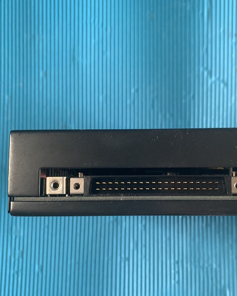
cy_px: 171
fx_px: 298
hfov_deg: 43.2
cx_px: 143
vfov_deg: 52.6
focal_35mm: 34
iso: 400
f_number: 1.8
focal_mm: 4.25
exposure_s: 1/39
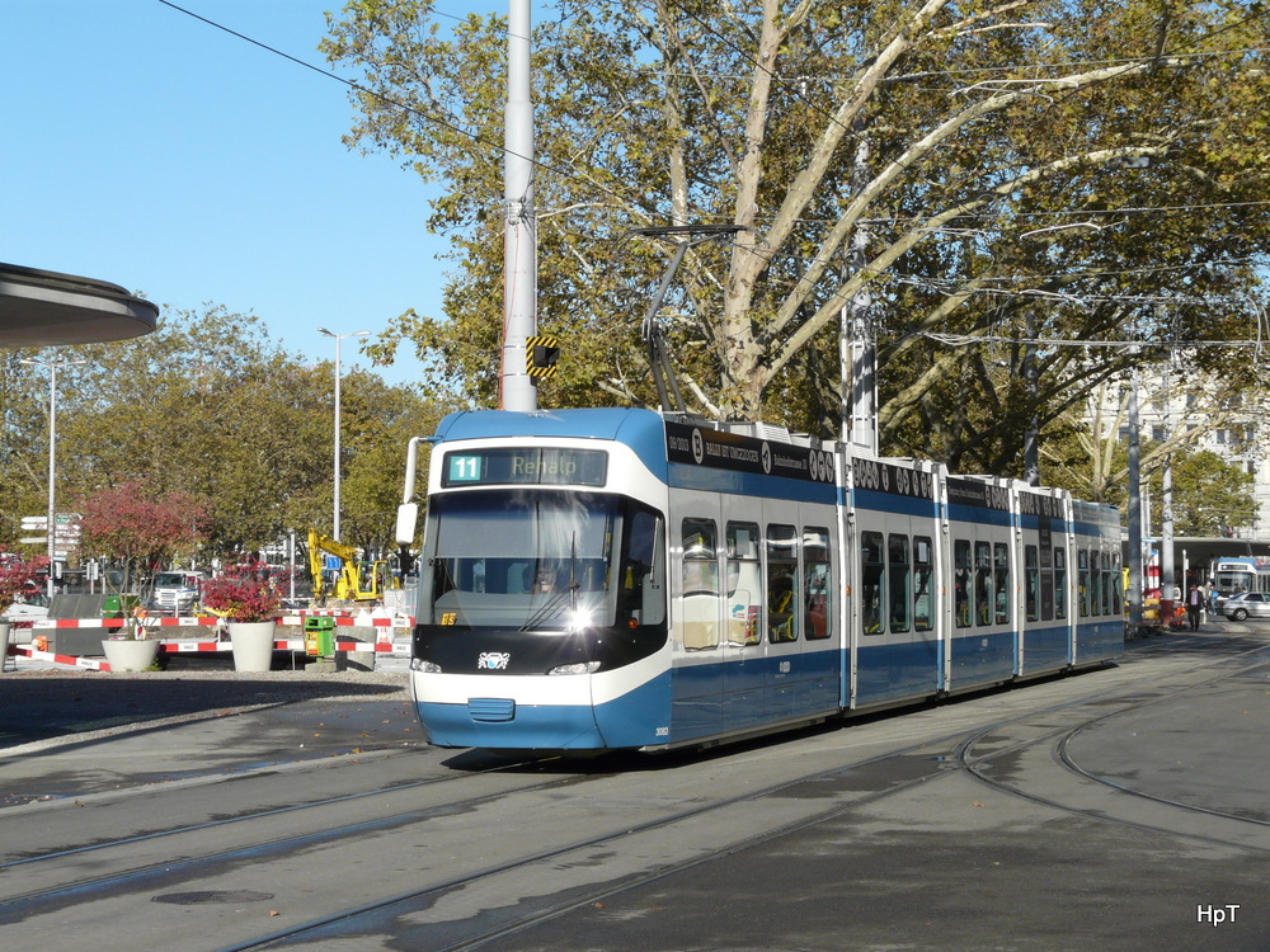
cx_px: 635
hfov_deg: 26.7
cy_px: 476
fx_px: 2678
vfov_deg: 20.2
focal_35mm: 73
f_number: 5.6
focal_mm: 12
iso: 100
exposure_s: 1/400
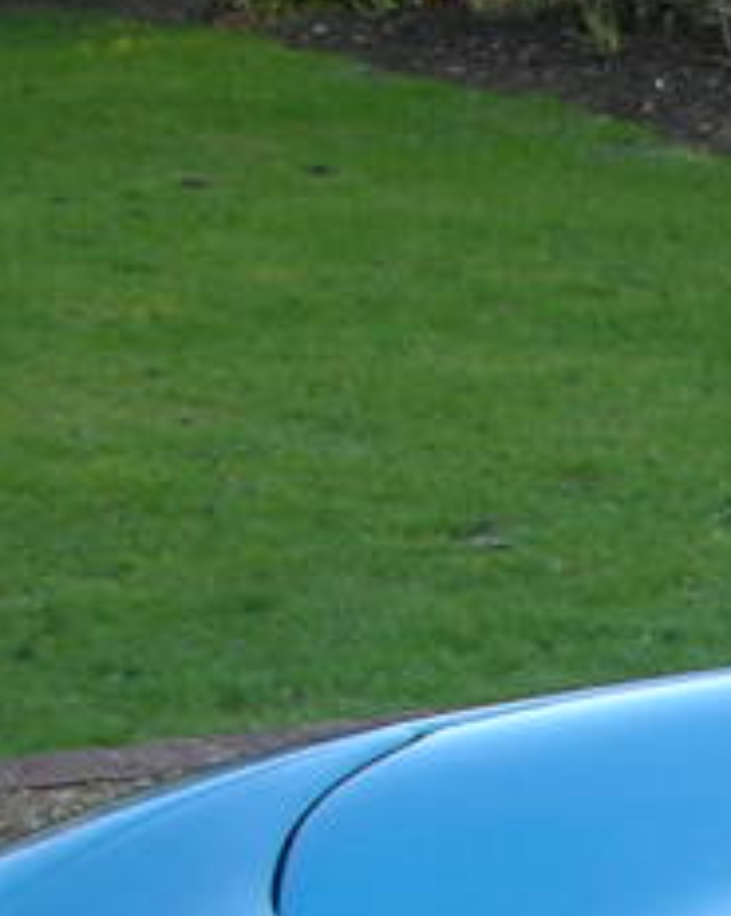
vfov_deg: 8.0
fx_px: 6395
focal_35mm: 236
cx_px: 2078
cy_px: 1398
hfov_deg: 6.1
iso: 50
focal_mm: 8.9
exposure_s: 1/46.6
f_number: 3.2
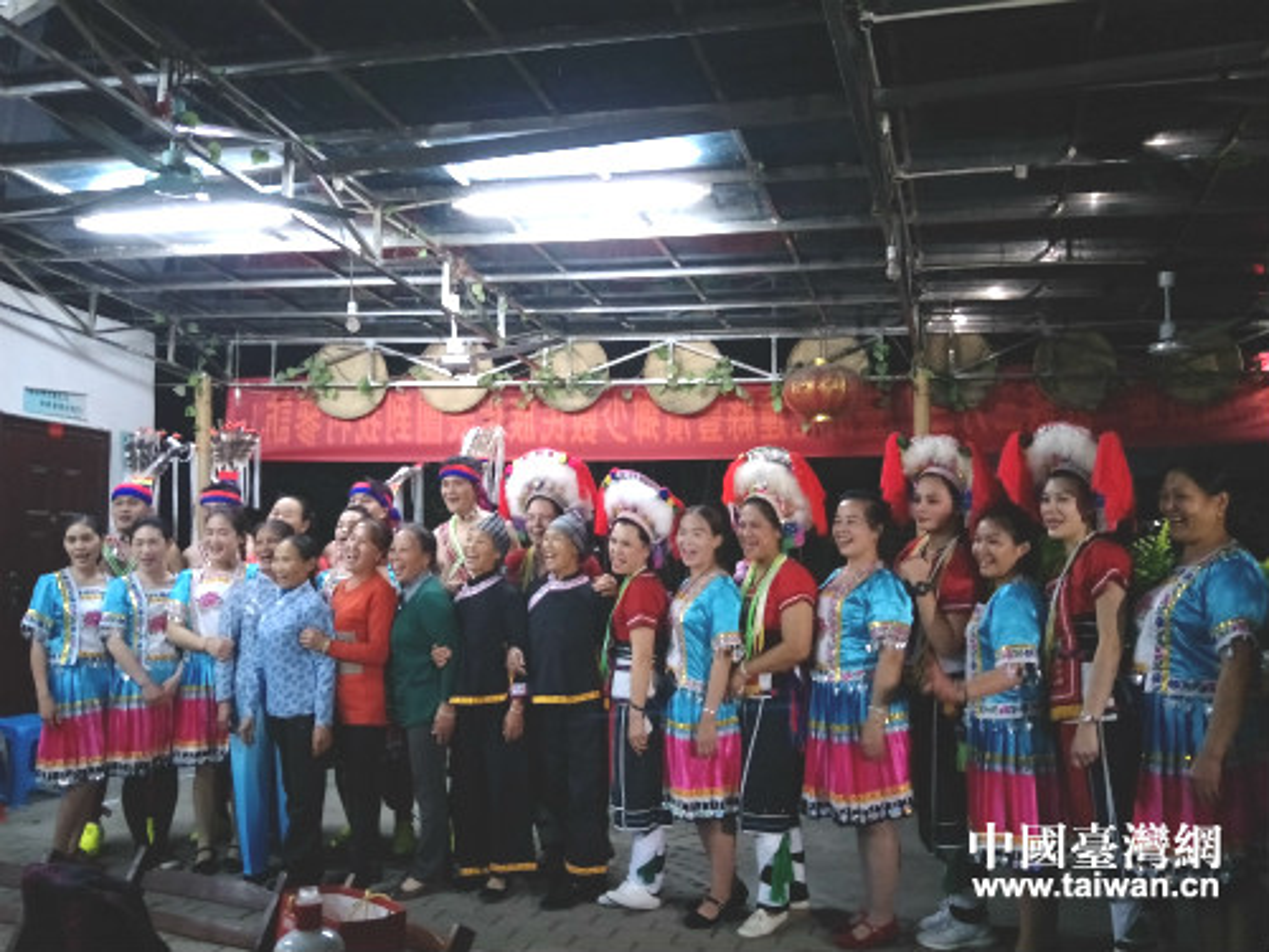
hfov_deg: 71.6
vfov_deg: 56.8
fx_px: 880
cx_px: 634
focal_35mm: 24
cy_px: 476
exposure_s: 1/14
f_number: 1.7
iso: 606
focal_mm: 4.1
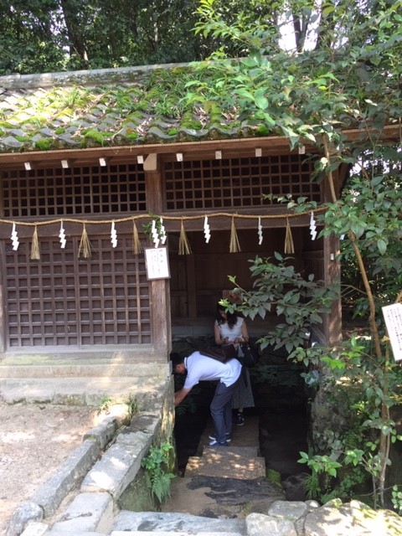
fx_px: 449
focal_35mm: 29
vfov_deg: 61.7
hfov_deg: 48.2
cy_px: 268
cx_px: 201
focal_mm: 4.15
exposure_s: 1/120
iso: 50
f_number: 2.2
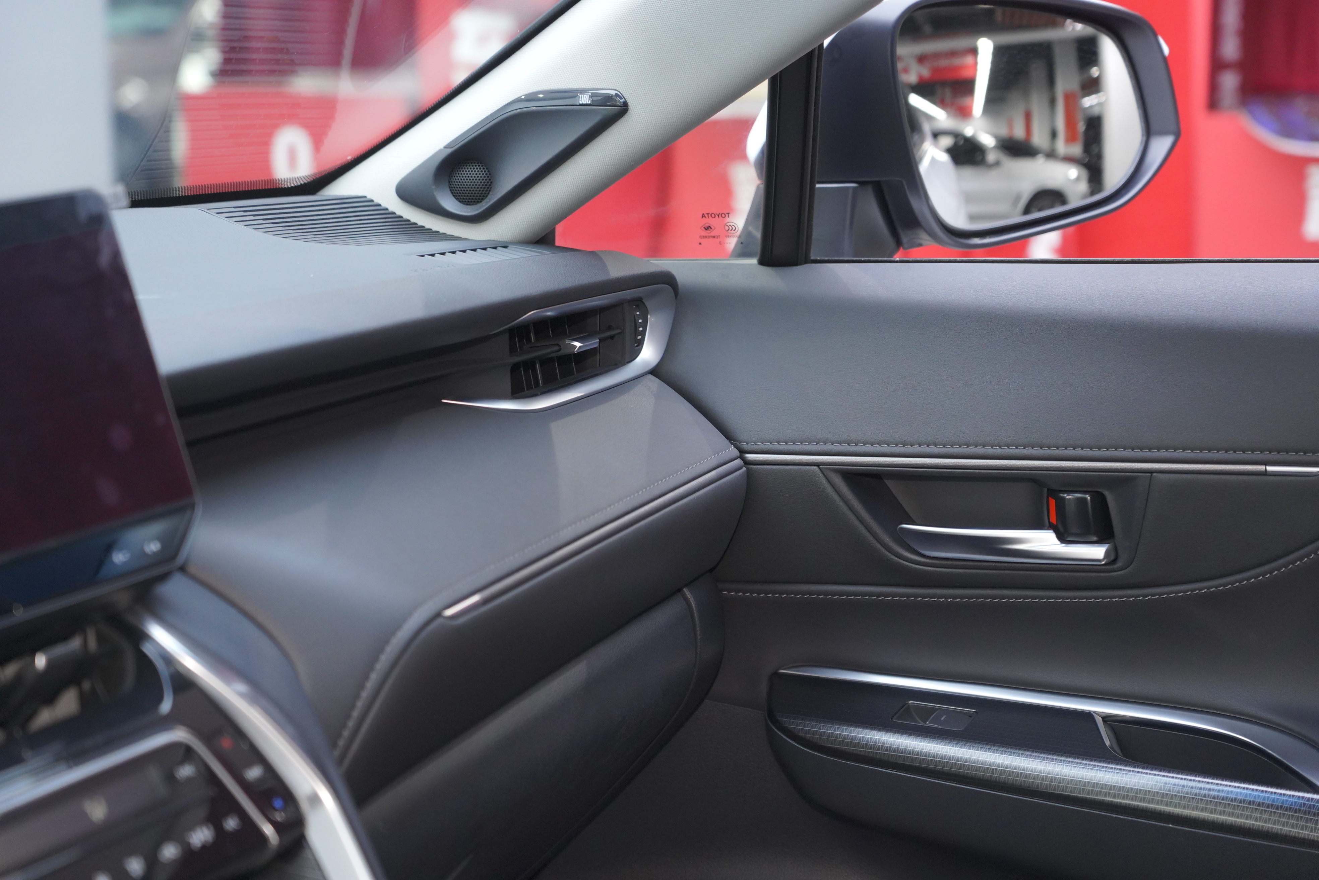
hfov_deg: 27.3
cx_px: 660
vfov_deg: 18.4
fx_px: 2711
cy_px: 440
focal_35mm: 74
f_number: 4.5
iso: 4000
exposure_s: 1/125
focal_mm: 74
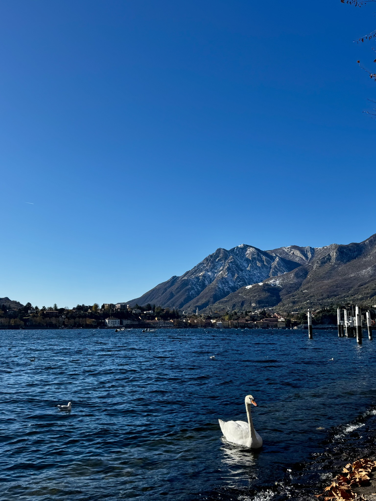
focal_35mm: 24
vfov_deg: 71.6
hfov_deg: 56.8
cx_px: 188
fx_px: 348
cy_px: 250
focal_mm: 6.76
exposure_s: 1/4608
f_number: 1.78
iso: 80
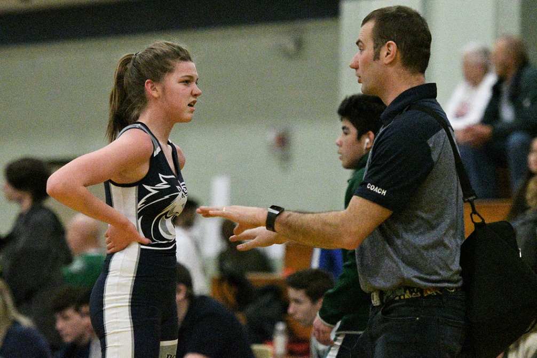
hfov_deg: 9.5
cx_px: 268
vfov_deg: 6.3
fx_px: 3243
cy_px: 179
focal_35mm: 218
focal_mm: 145
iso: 32000
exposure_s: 1/2000
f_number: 2.8
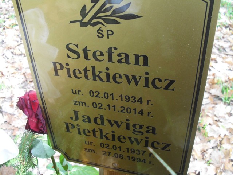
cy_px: 88
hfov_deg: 52.6
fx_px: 236
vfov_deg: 40.7
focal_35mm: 35
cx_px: 116
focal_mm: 6.3
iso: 100
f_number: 3.2
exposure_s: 1/45
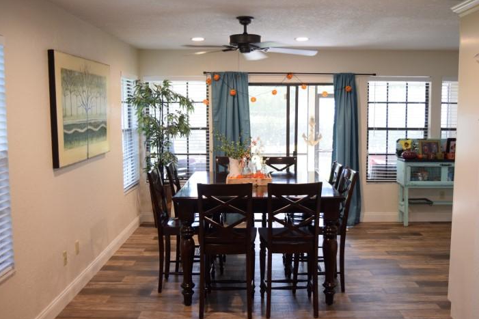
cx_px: 244
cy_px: 163
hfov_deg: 50.1
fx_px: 512
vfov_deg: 34.6
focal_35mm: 39
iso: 800
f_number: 4
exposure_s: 1/60
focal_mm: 25
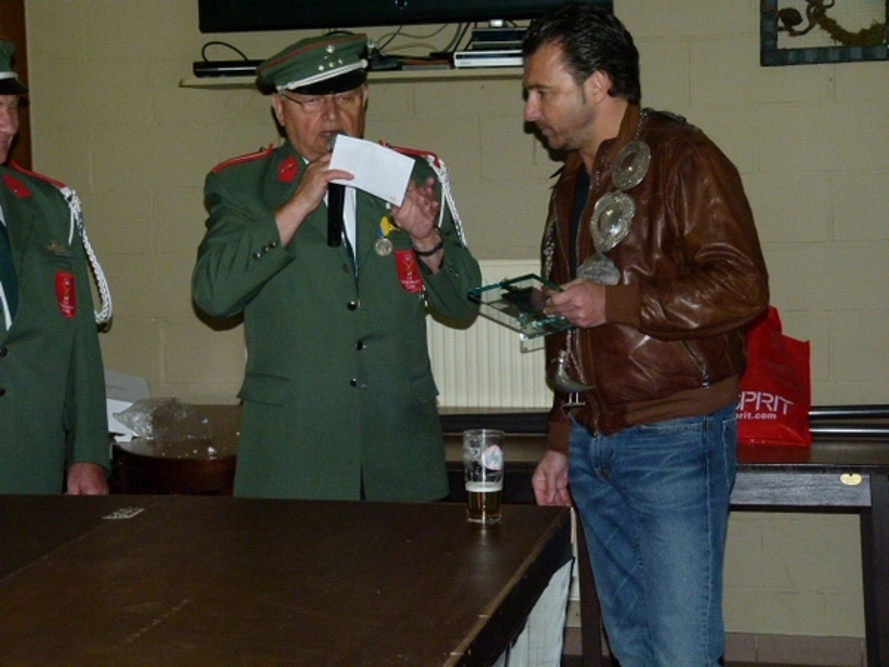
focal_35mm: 73
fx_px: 1875
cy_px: 334
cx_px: 444
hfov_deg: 26.7
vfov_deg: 20.2
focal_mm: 13.2
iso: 400
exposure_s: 1/250
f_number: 3.3
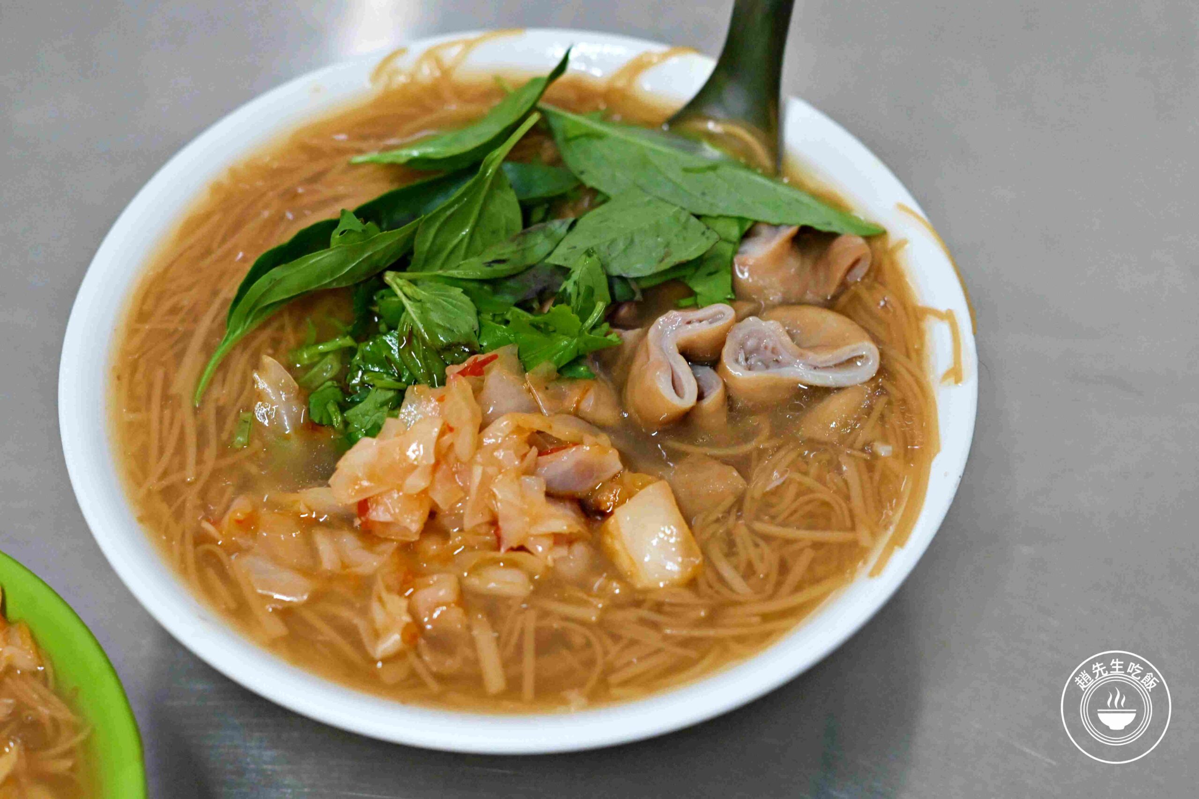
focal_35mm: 75
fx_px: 2498
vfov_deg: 18.2
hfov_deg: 27.0
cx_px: 600
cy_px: 400
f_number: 3.2
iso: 4000
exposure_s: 1/200
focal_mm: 50
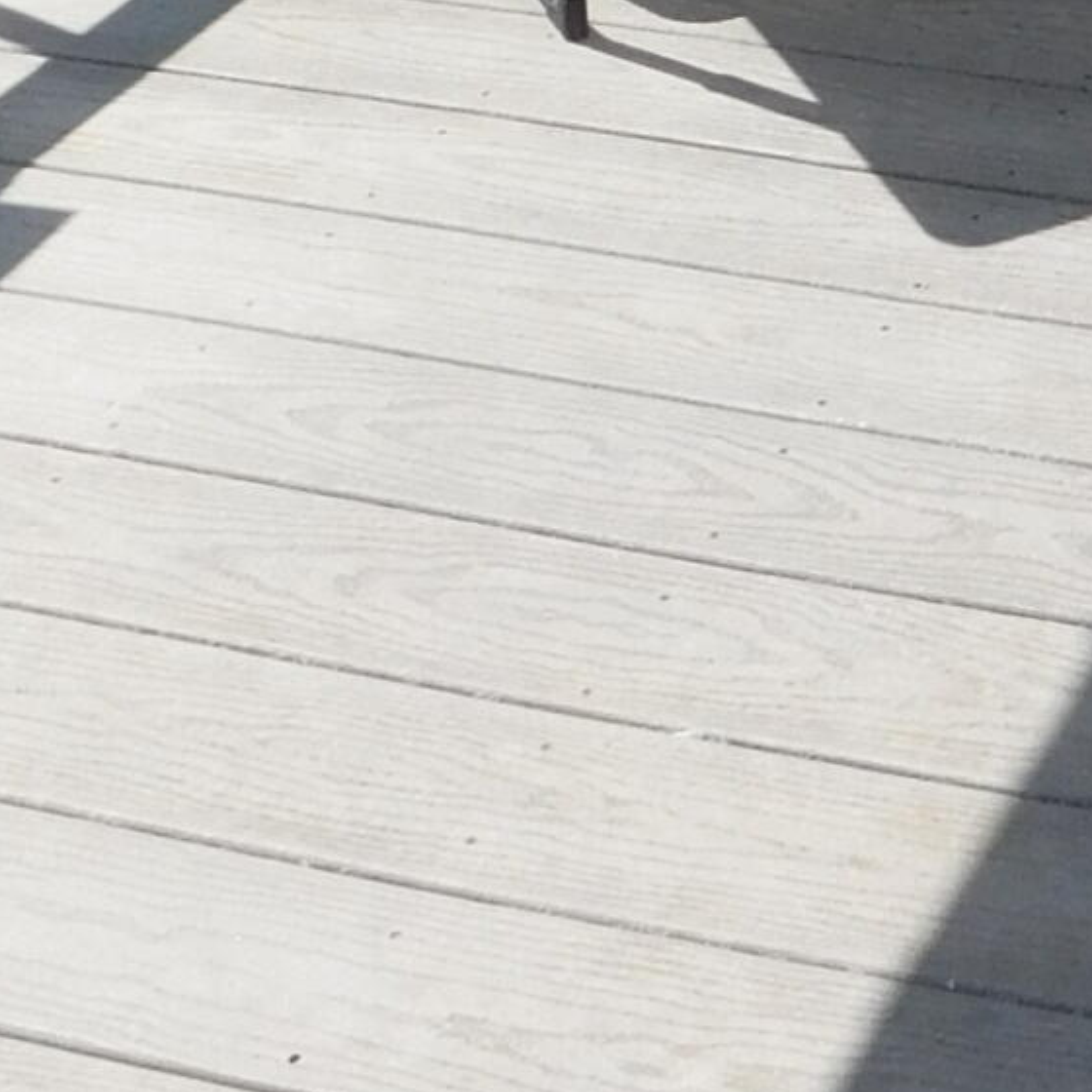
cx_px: 1656
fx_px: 3890
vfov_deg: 14.1
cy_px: -899
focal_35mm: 109
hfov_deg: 14.8
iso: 125
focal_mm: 4
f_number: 3
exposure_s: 1/1250
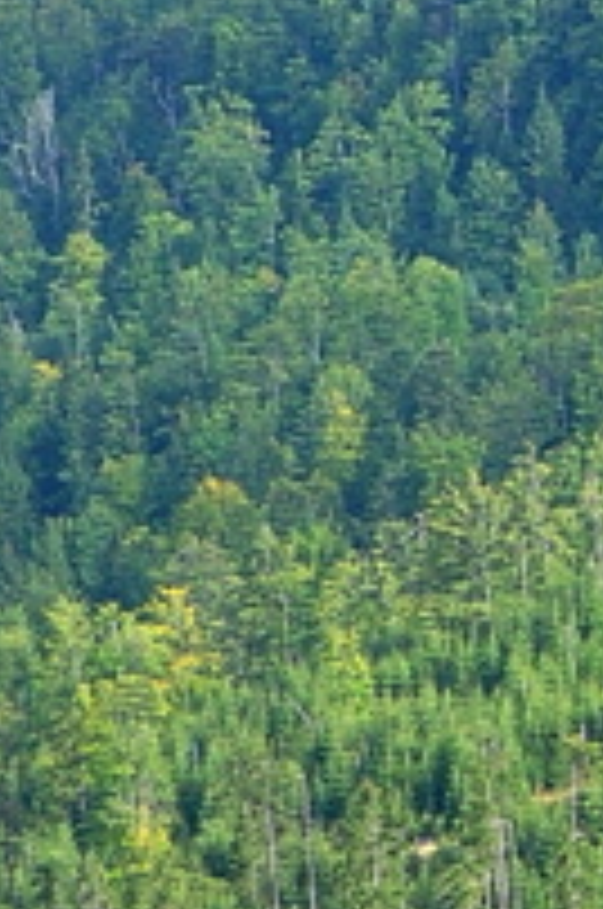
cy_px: 1346
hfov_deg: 3.2
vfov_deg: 4.8
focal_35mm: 428
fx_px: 10790
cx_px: 1645
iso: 400
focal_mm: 48
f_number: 6.3
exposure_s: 1/200
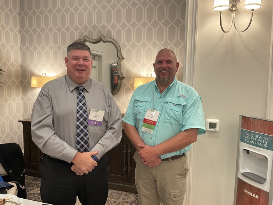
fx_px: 205
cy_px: 102
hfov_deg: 67.3
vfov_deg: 53.1
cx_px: 136
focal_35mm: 26
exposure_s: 1/60
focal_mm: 4.2
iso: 160
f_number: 1.6
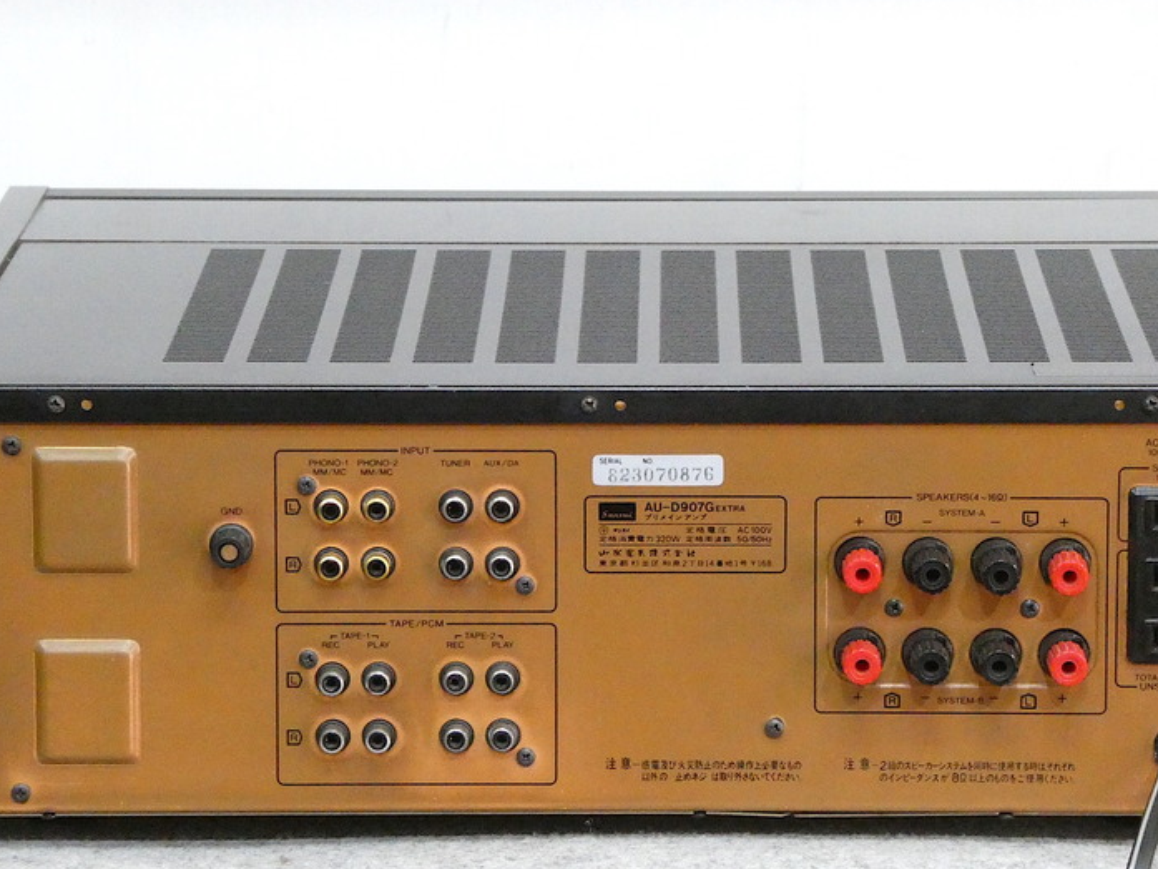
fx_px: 6223
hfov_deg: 10.6
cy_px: 485
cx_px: 603
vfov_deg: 8.0
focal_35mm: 186
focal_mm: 24.2
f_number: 5.3
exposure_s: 1/40
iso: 1600
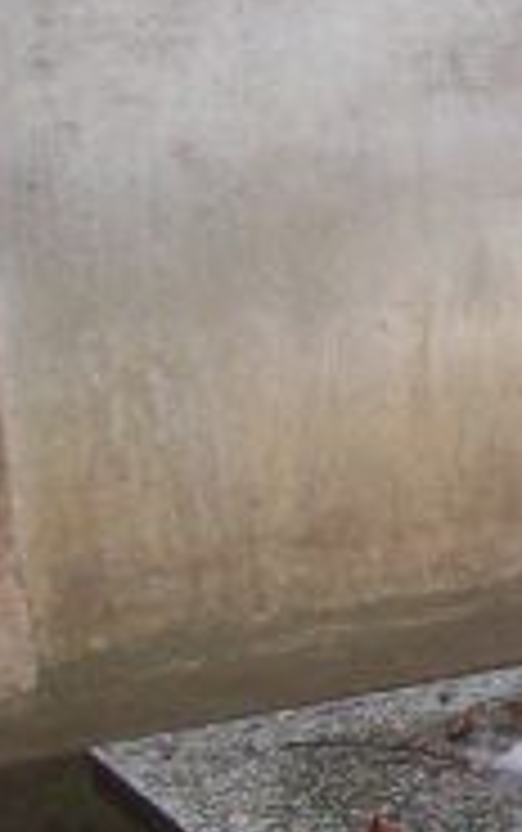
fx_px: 2998
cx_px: 1395
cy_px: 589
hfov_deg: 8.7
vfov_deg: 15.8
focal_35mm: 132
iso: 200
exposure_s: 1/147
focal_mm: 6
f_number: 2.7
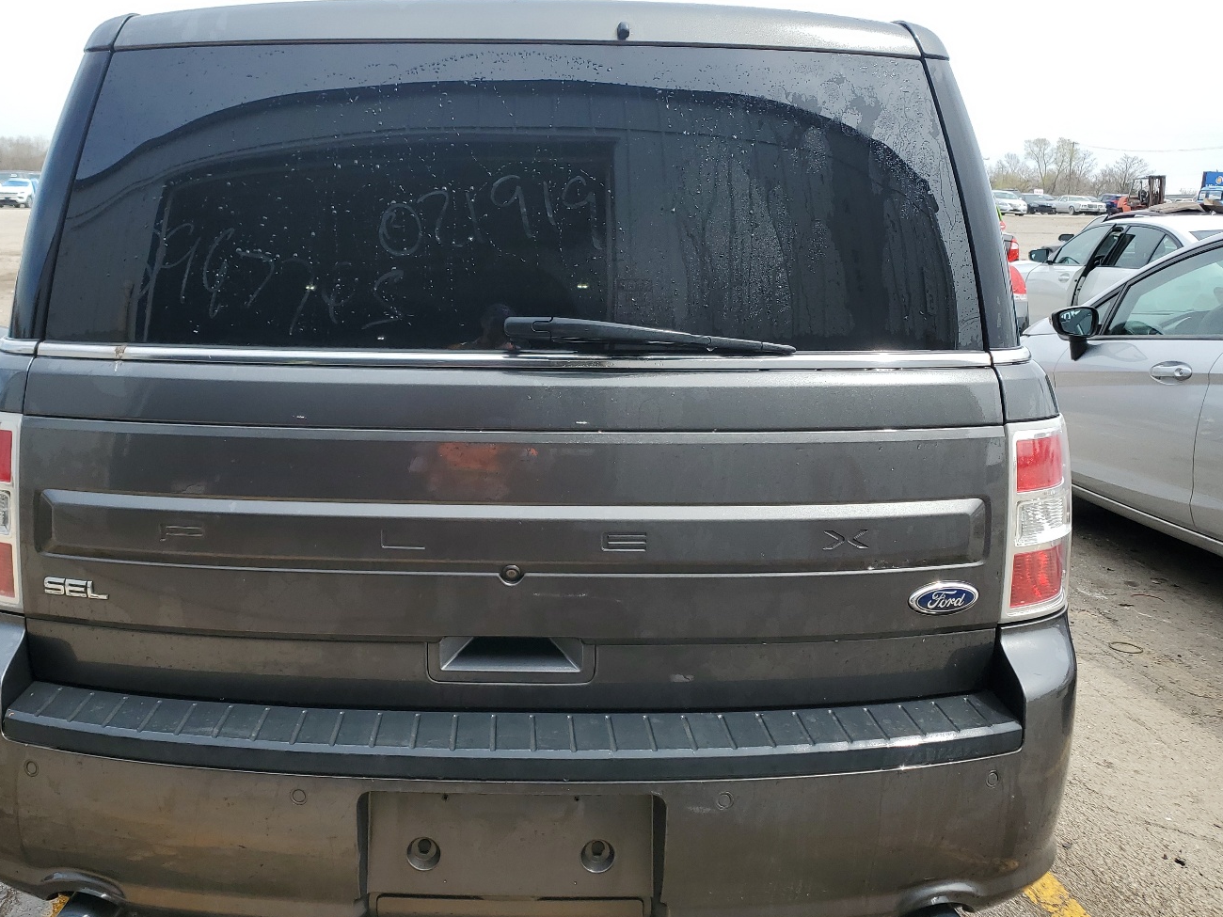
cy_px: 456
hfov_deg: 56.6
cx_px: 532
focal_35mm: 32
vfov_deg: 44.2
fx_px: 1131
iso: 50
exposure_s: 1/1667
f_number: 1.5
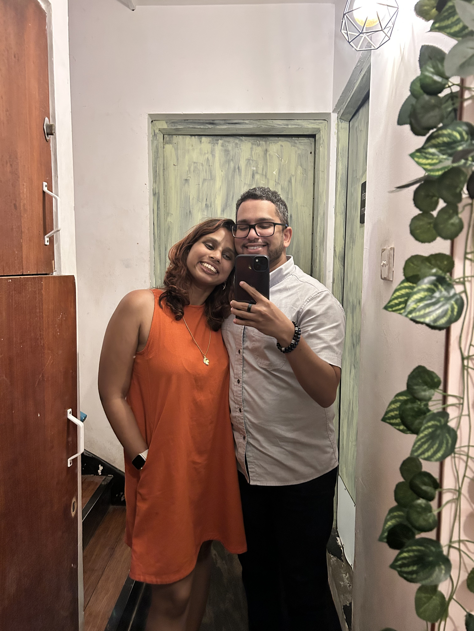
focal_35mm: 26
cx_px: 237
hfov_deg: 53.1
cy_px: 316
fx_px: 475
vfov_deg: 67.3
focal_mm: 5.7
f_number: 1.5
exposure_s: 1/33
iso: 640
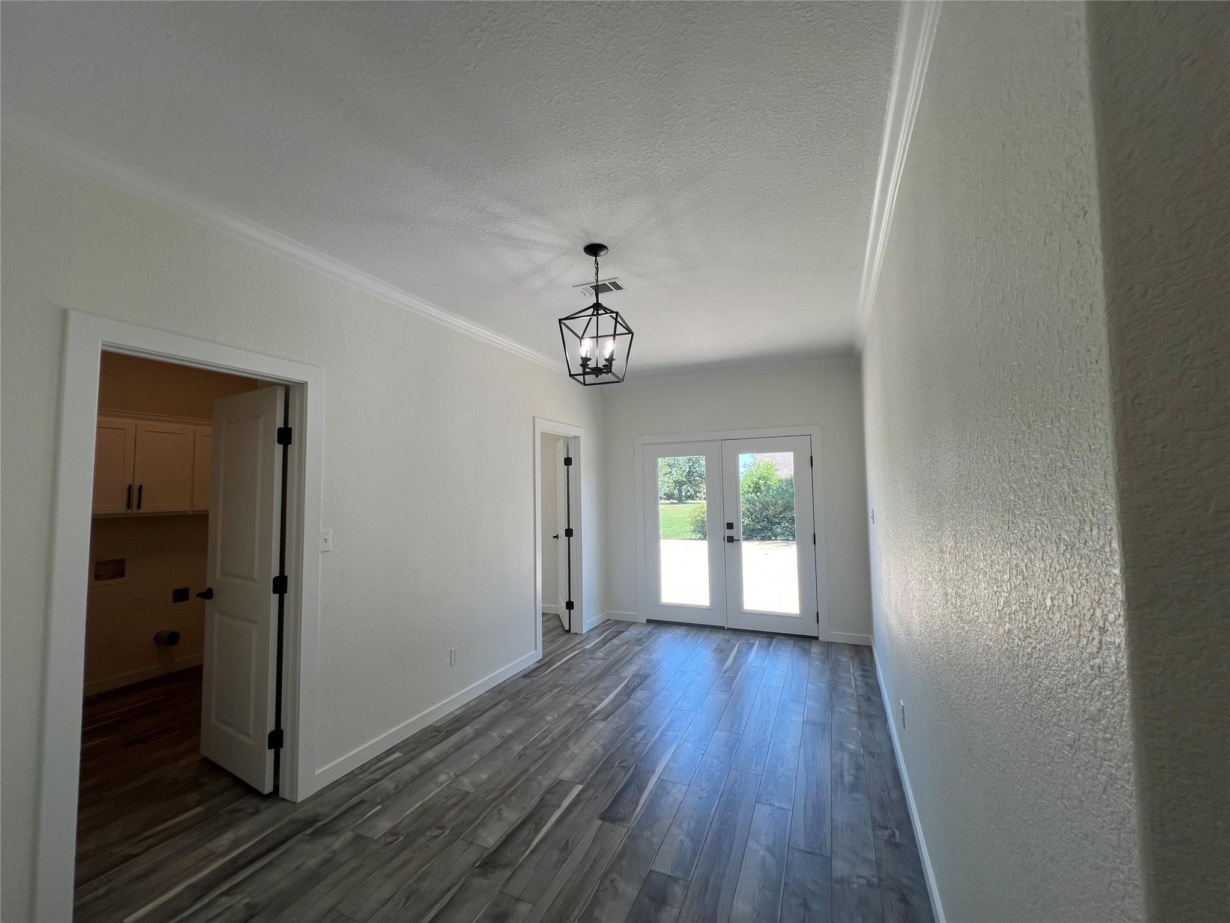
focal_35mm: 13
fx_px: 462
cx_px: 615
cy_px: 462
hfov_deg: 106.2
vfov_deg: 89.9
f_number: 1.8
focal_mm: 1.57
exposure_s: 1/120
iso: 32
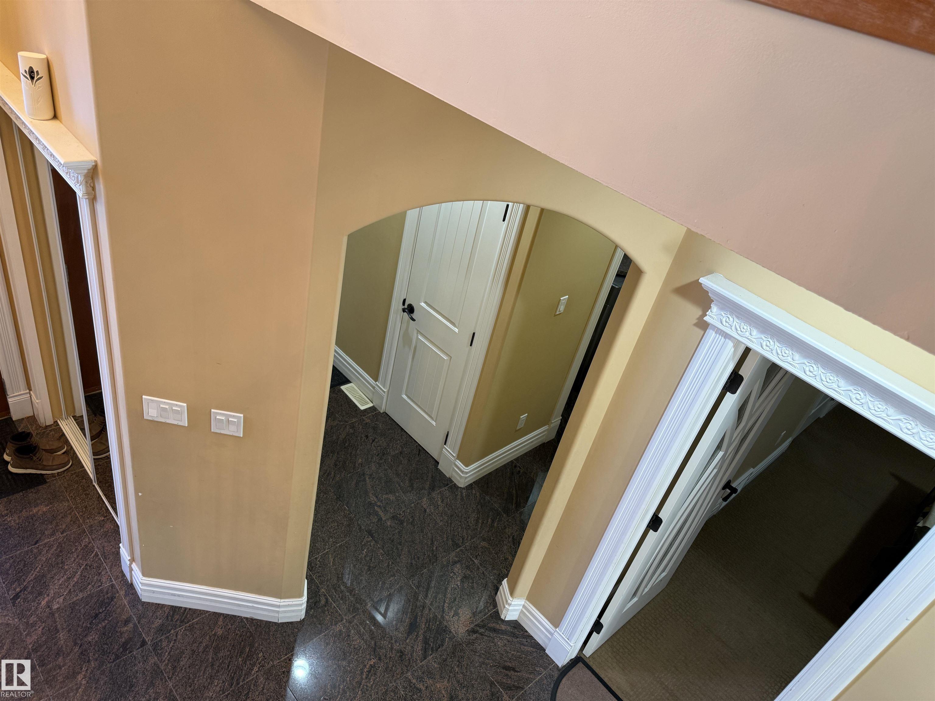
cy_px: 350
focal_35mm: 24
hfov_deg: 71.6
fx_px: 648
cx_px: 468
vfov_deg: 56.8
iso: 160
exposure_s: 1/60
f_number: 1.78
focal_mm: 6.76
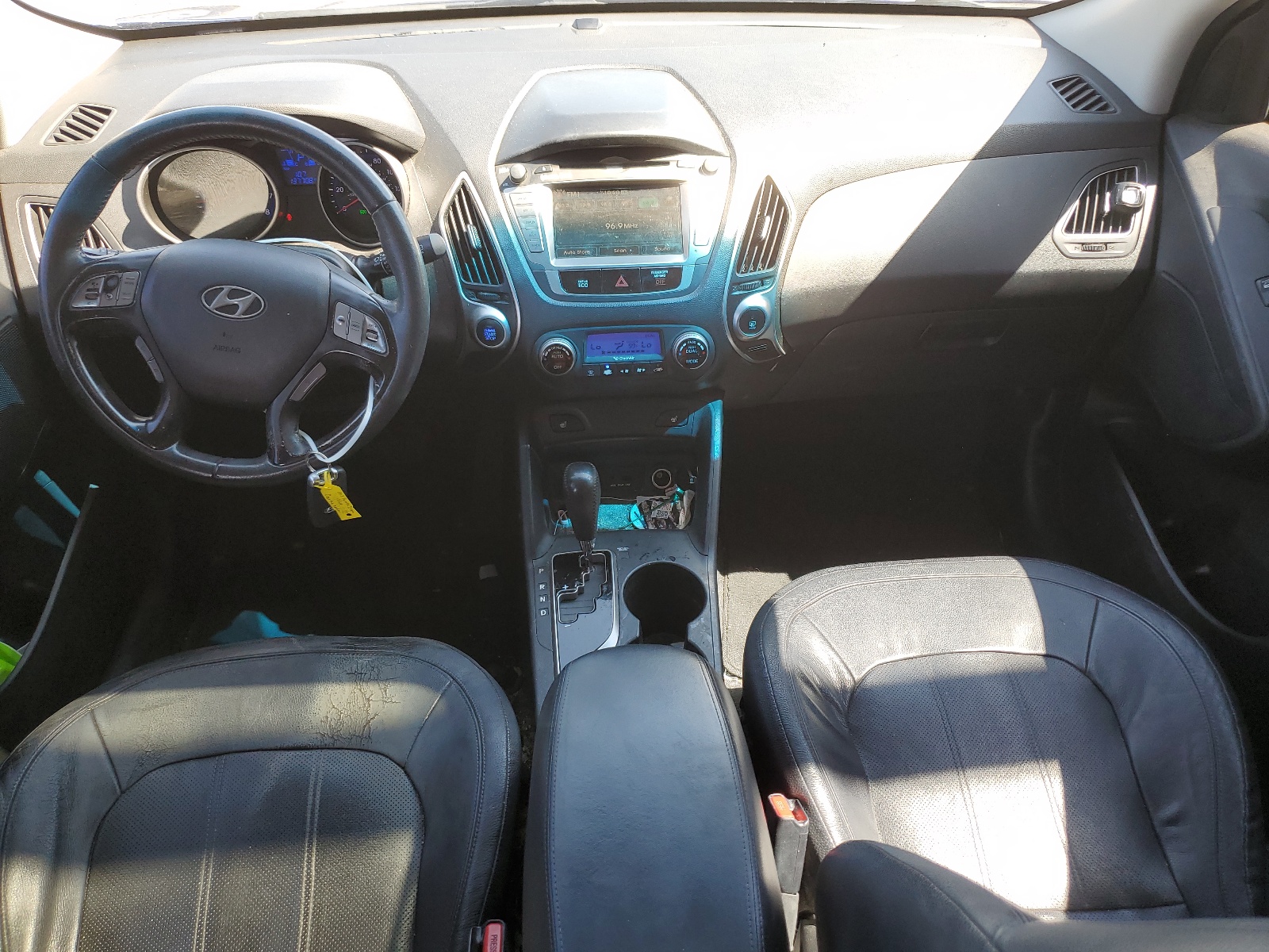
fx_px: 953
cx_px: 634
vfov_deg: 53.1
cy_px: 476
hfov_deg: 67.3
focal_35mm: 26
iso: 50
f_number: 1.5
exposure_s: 1/175
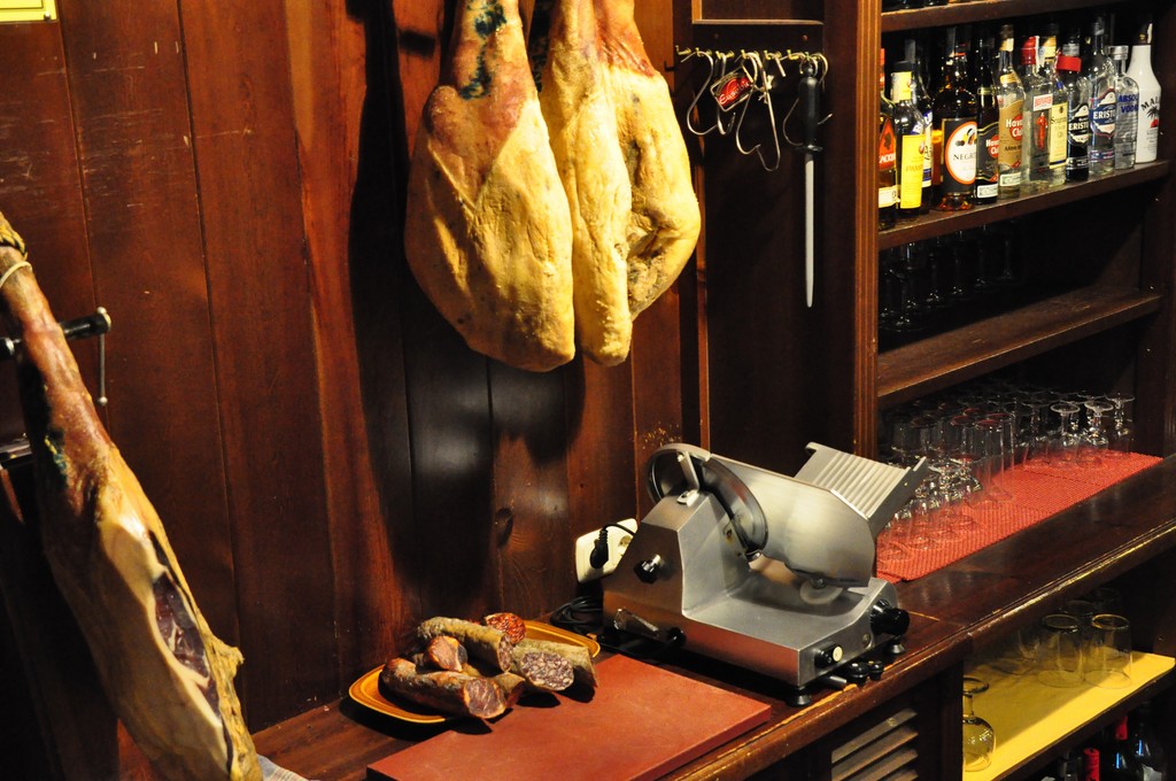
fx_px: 1713
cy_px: 390
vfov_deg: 25.7
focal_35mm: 52
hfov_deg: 37.9
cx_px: 588
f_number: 4.2
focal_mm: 35
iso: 3200
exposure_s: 1/40
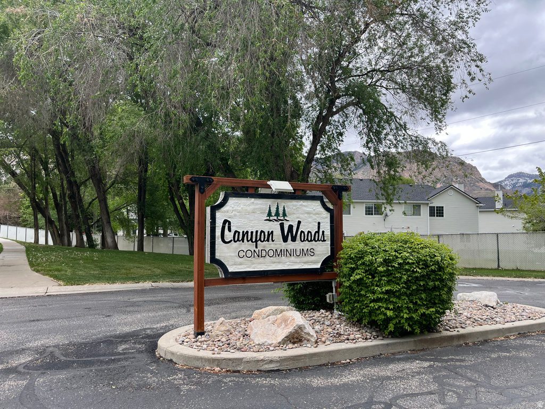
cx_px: 272
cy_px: 204
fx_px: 409
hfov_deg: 67.3
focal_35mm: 26
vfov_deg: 53.1
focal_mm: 5.1
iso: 50
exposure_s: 1/898
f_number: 1.6
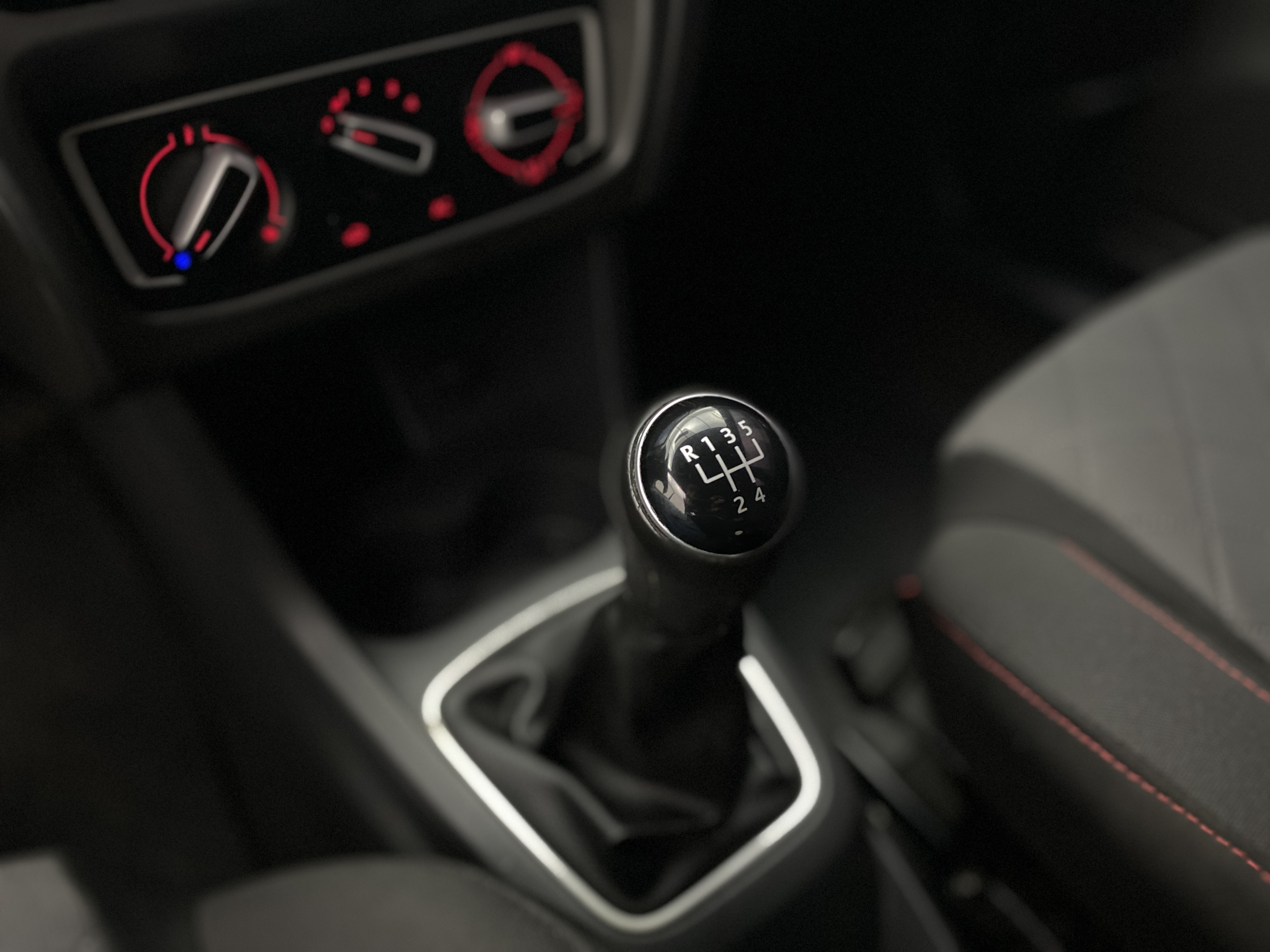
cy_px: 476
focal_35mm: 26
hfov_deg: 67.3
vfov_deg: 53.1
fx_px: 954
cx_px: 635
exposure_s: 1/30
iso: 800
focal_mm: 4.25
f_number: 1.8
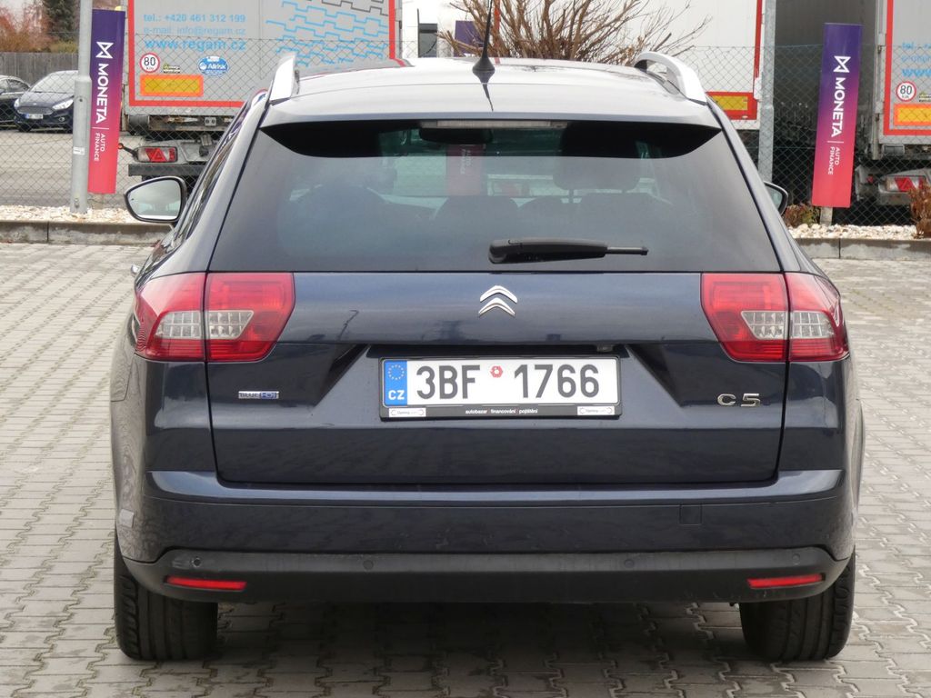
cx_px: 466
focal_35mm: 105
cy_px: 349
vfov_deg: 14.1
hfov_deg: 18.7
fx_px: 2824
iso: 320
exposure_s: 1/80
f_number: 5.6
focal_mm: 18.8
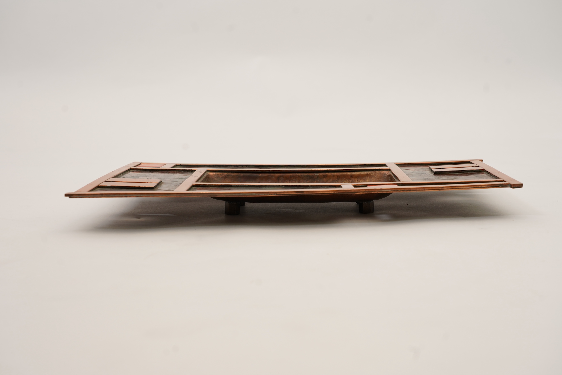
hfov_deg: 36.9
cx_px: 281
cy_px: 188
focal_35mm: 54
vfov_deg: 25.1
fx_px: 843
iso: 500
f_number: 7.1
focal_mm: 54
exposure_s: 1/125
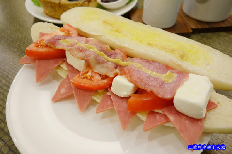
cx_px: 116
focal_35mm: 28
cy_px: 77
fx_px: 180
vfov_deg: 46.4
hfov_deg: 65.5
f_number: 3.5
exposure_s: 1/4
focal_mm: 10.4
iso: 500
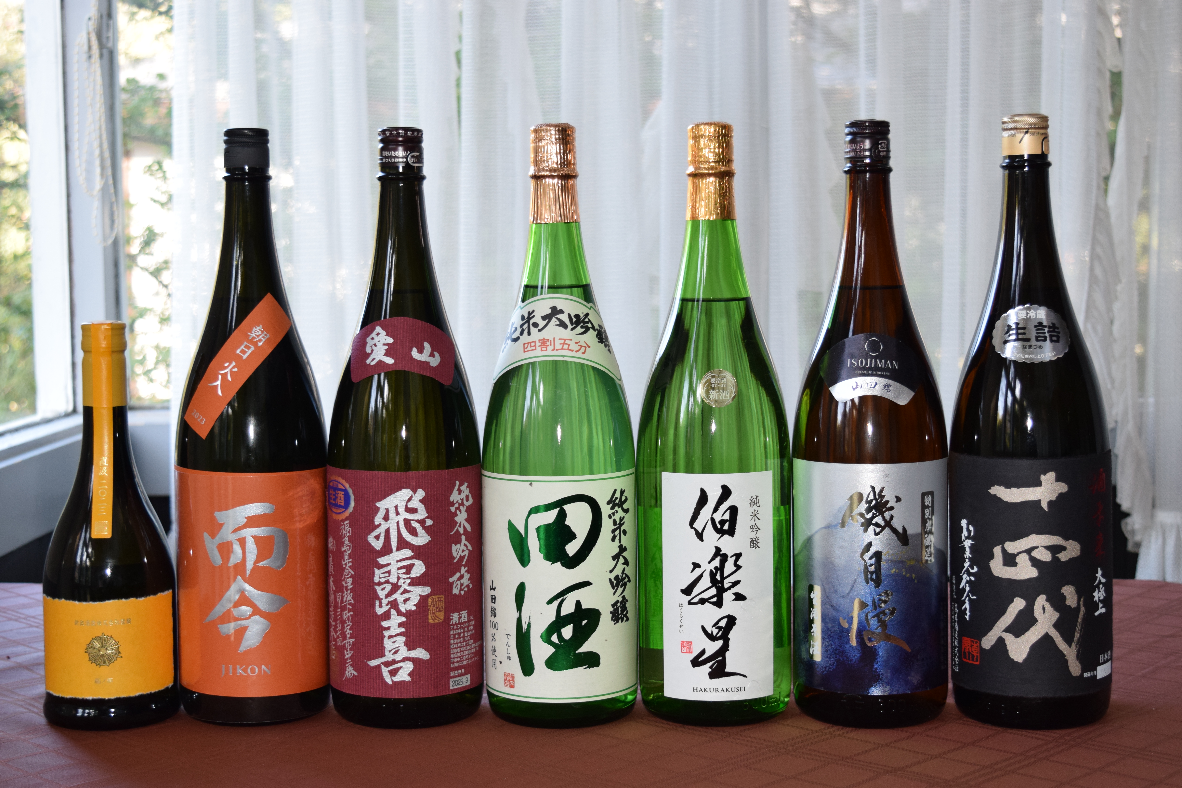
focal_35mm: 54
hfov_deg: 36.9
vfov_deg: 25.1
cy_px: 394
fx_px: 1773
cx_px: 591
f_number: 5.6
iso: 800
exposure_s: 1/125
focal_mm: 36
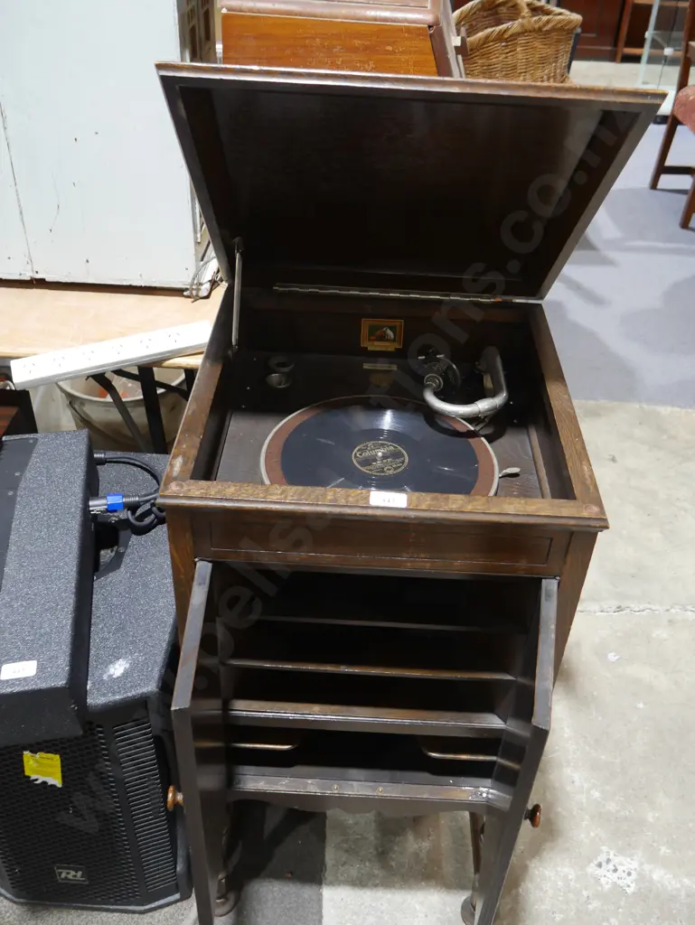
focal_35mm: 32
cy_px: 462
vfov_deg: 56.8
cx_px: 348
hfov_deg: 44.2
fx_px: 856
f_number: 3.6
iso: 640
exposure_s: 1/60
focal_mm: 16
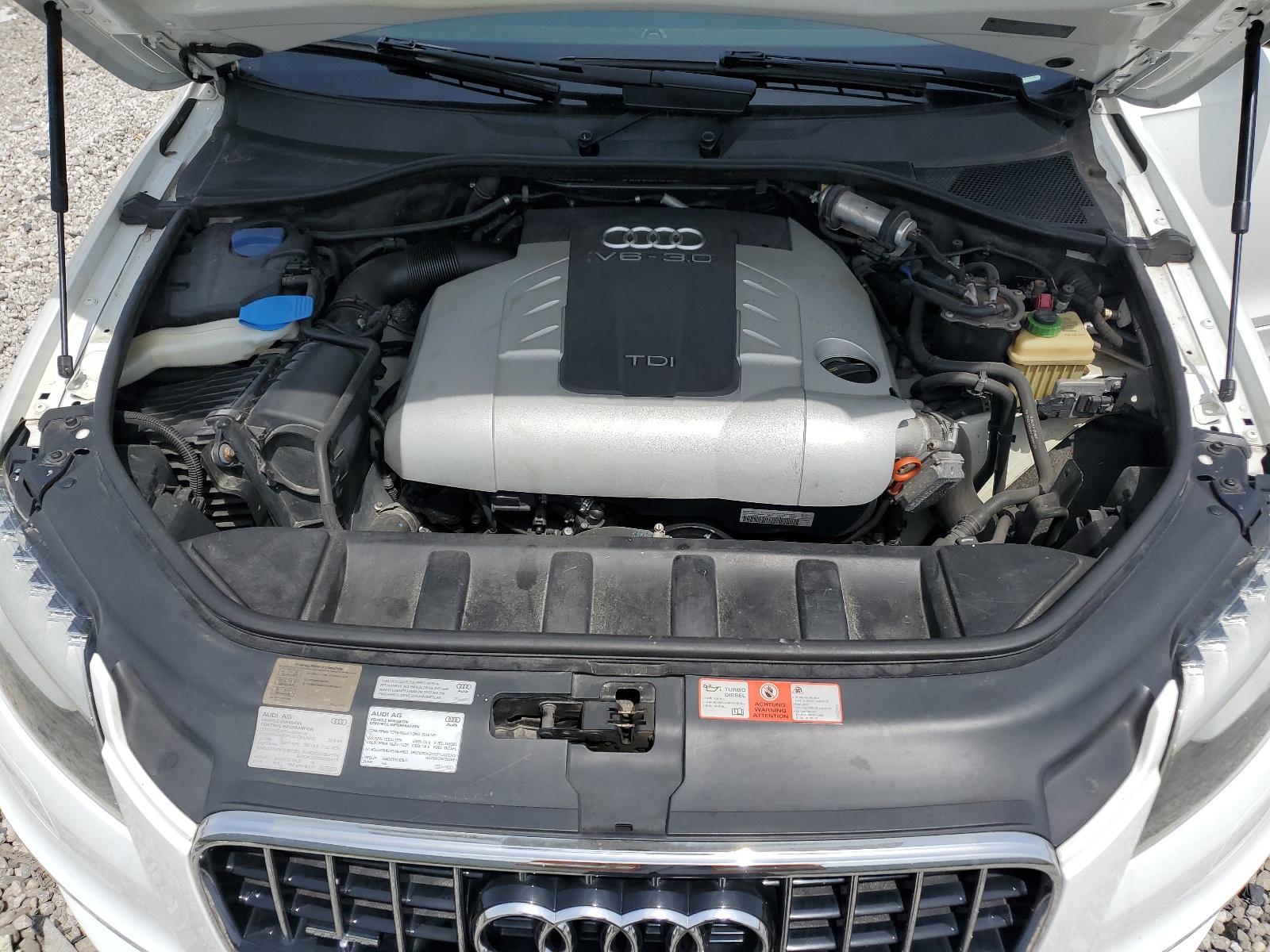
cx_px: 635
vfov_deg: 53.1
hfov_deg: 67.3
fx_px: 954
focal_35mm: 26
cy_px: 476
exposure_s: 1/5000
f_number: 1.5
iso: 50
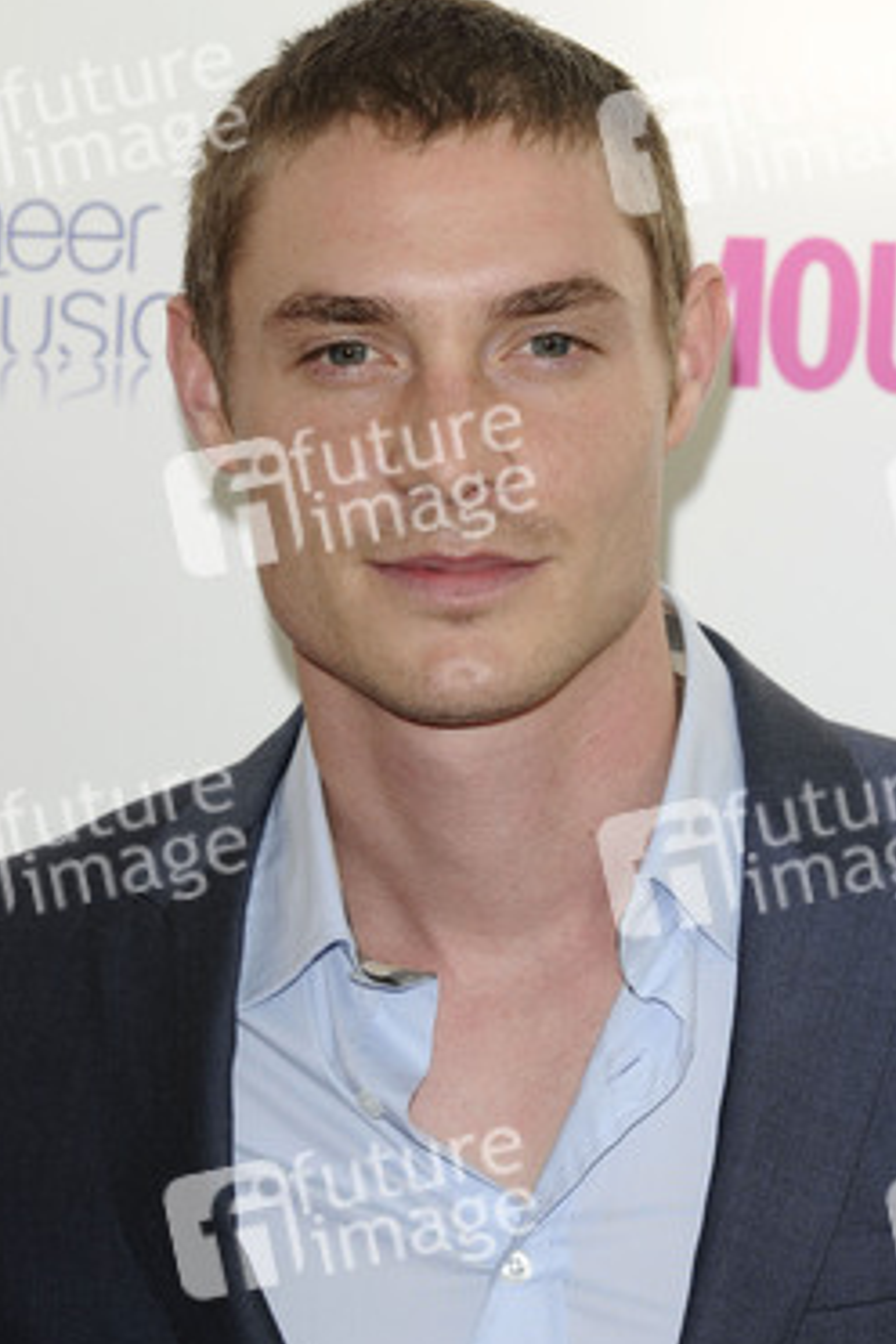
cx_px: 457
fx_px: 6329
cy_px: 672
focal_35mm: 170
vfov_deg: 12.1
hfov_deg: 8.1
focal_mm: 105
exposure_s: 1/250
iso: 200
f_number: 5.6
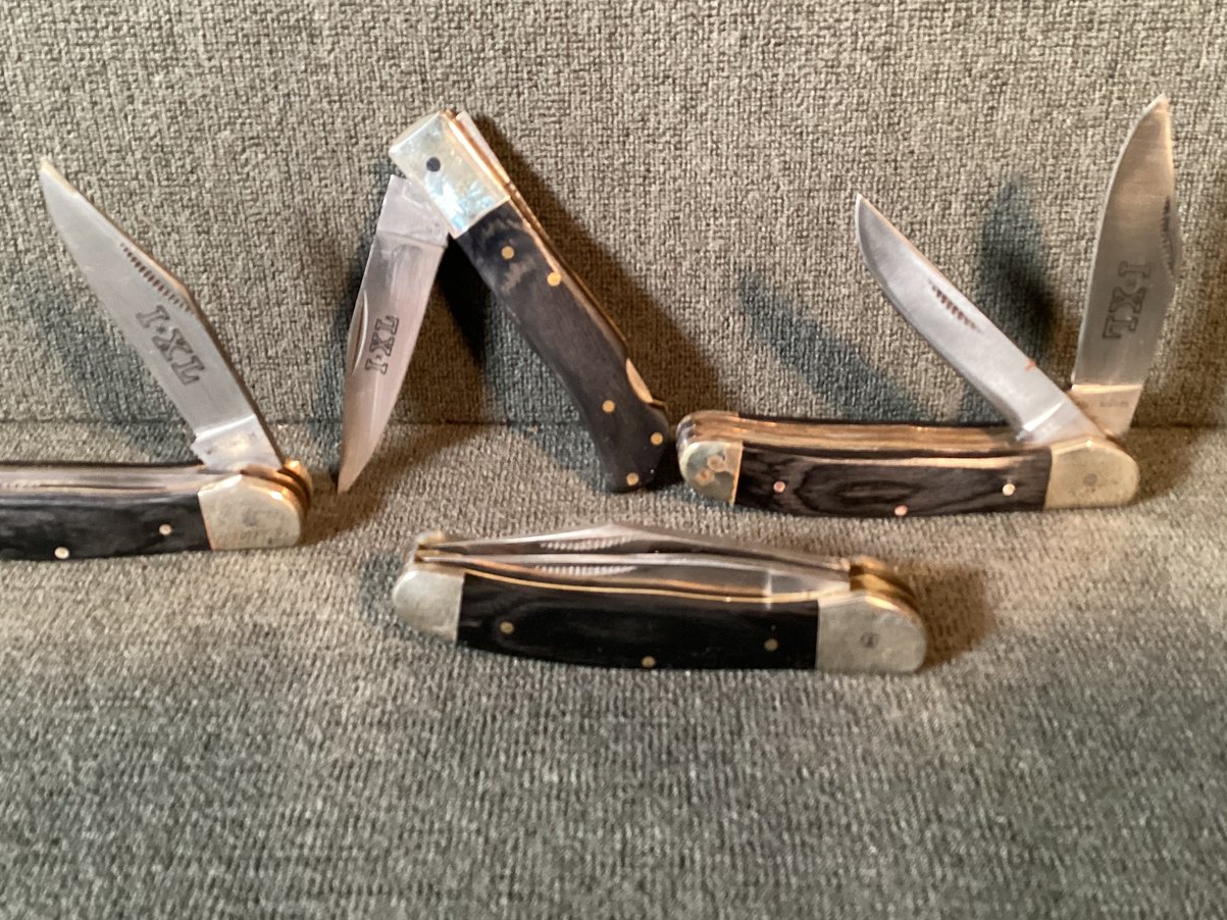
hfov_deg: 47.9
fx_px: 1382
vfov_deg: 36.7
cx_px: 598
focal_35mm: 39
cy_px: 390
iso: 400
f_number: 2.4
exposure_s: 1/30
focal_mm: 3.3
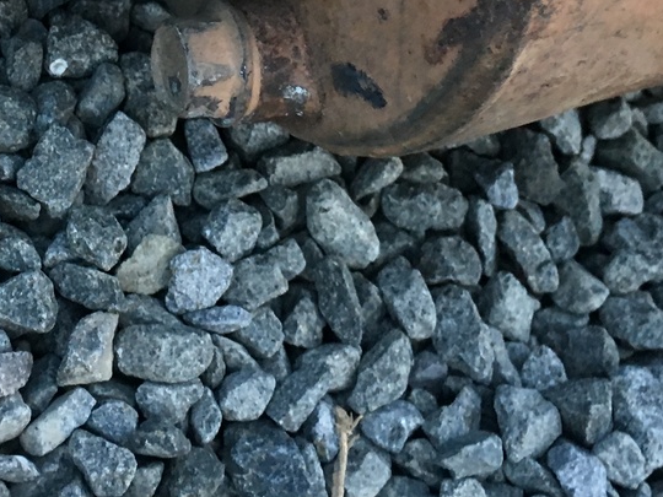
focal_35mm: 86
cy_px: -109
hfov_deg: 22.4
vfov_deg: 16.4
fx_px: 1647
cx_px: 118
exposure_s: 1/33
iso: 125
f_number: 2.2
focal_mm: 4.15
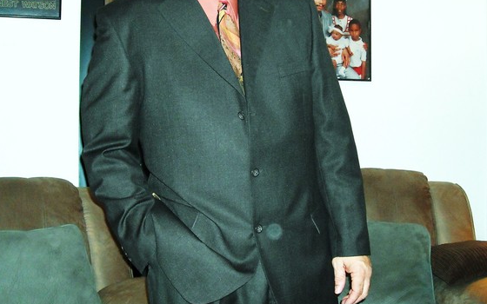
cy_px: 112
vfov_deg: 24.3
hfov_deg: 38.2
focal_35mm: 53
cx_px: 243
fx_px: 703
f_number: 2.8
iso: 200
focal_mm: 5.7
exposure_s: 1/60
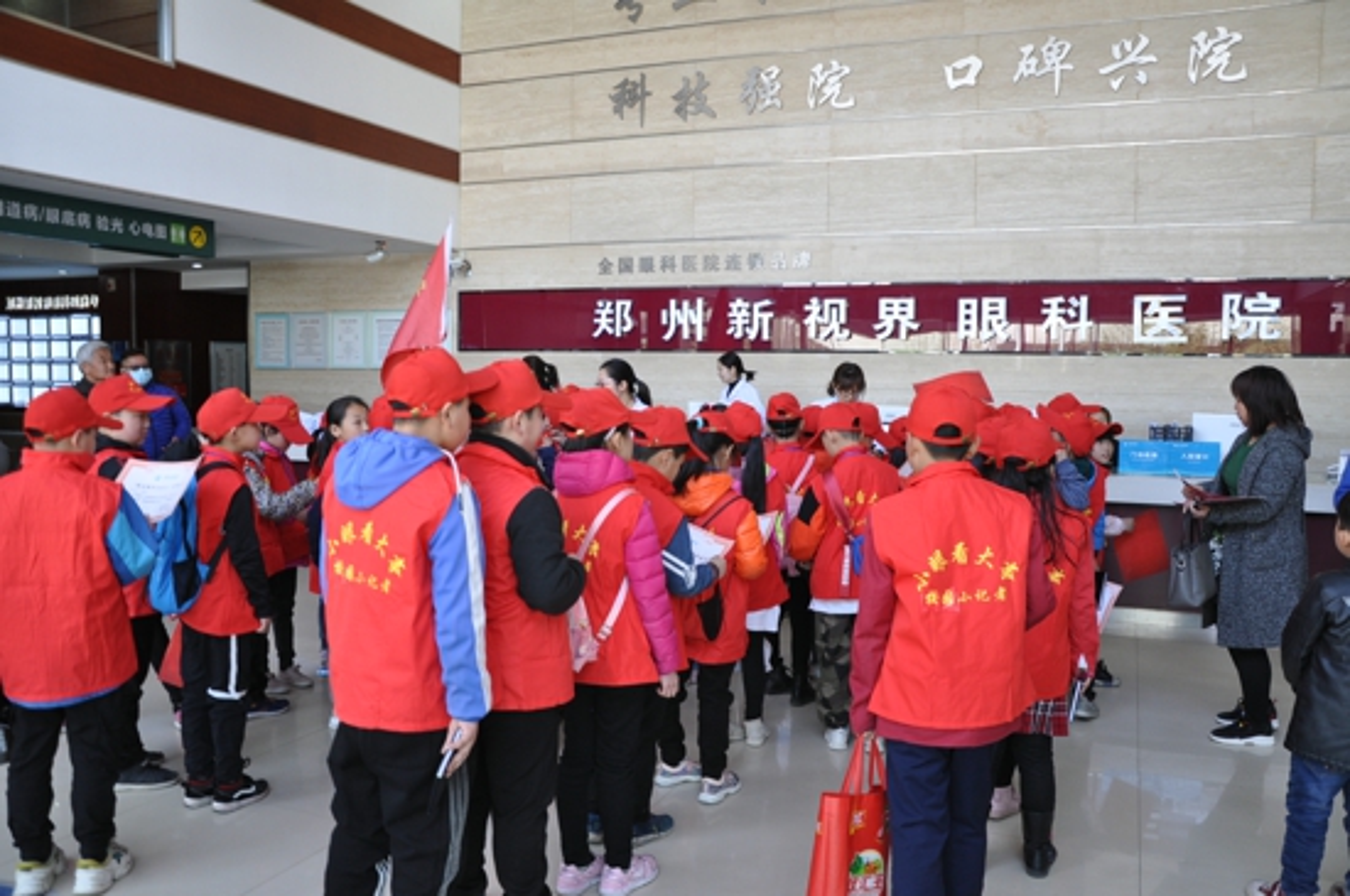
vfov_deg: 47.8
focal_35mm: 27
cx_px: 675
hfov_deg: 67.5
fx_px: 1011
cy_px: 448
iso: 450
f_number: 4
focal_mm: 18
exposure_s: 1/60
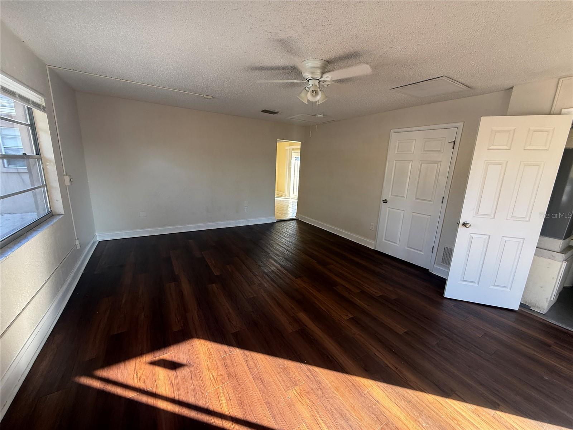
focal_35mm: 14
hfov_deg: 102.1
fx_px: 232
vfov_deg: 85.7
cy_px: 215
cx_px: 286
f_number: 2.2
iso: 100
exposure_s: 1/99
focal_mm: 2.22
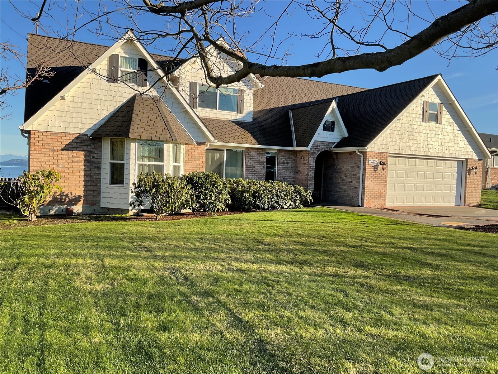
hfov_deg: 61.7
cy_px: 187
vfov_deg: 48.2
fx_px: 417
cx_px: 249
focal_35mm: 29
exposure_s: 1/869
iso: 16
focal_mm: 3
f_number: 1.8
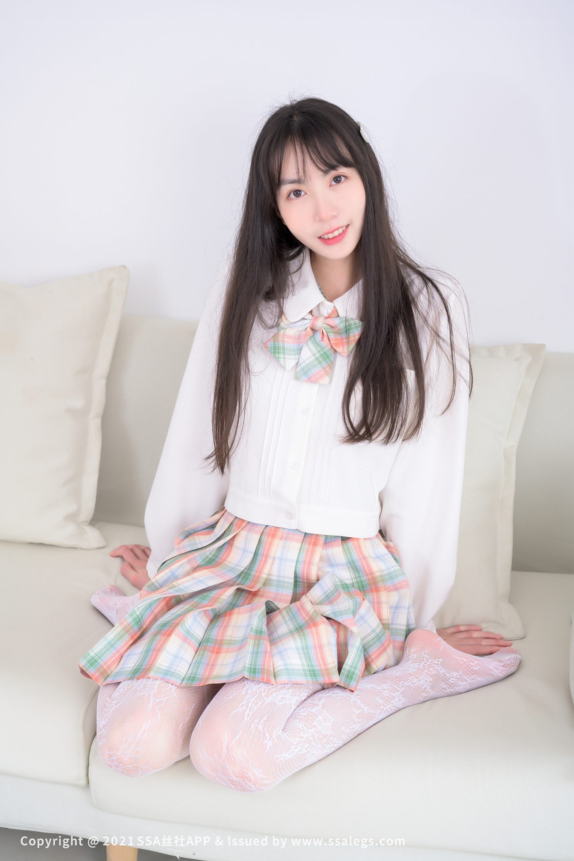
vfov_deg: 35.6
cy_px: 430
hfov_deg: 24.2
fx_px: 1339
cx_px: 287
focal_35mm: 56
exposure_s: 1/160
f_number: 6.3
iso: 320
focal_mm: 56
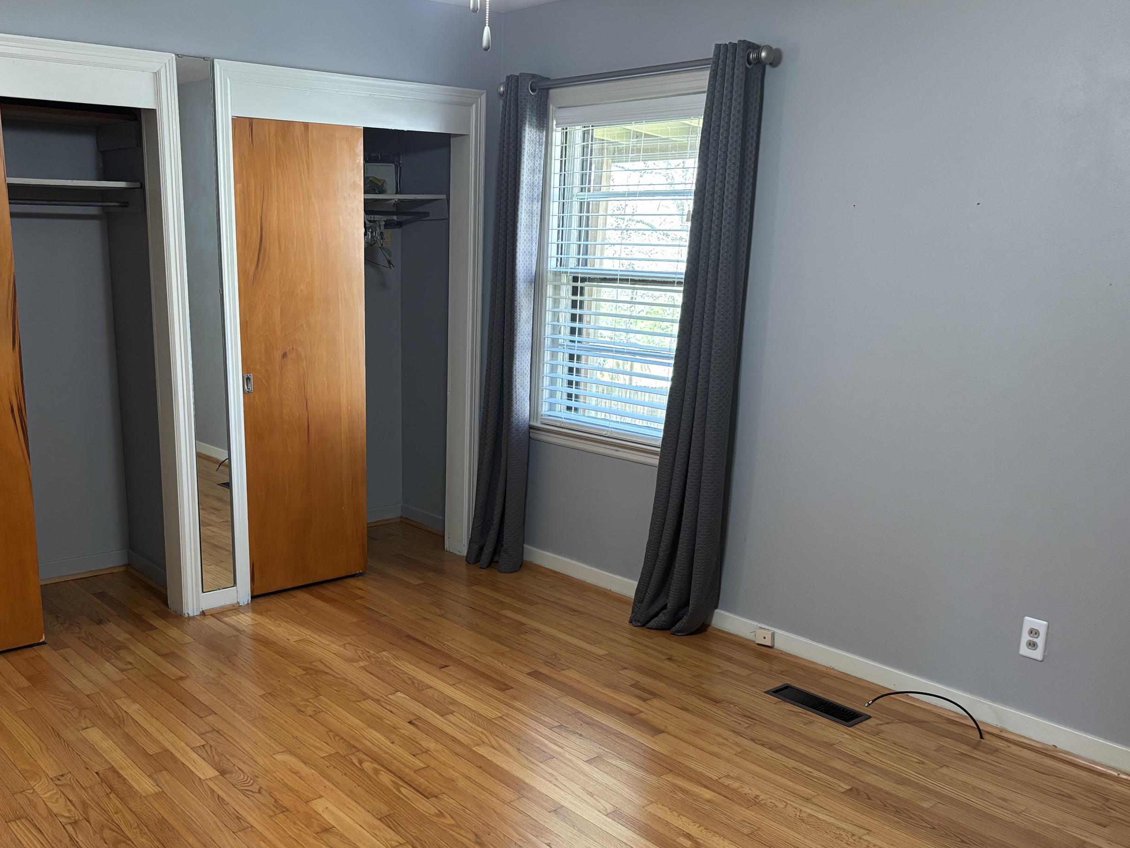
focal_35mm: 33
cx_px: 443
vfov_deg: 42.7
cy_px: 522
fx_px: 1077
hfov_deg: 54.9
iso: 250
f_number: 1.6
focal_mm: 5.96
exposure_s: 1/60
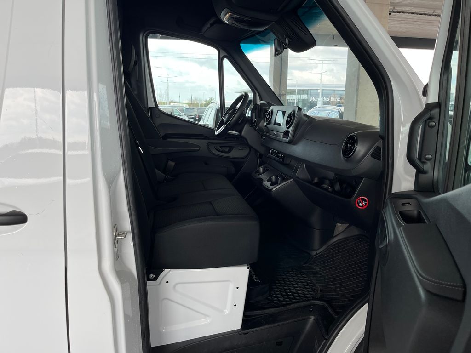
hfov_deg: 67.3
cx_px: 236
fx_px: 354
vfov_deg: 53.1
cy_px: 176
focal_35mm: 26
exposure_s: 1/289
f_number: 1.6
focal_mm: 5.1
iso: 40
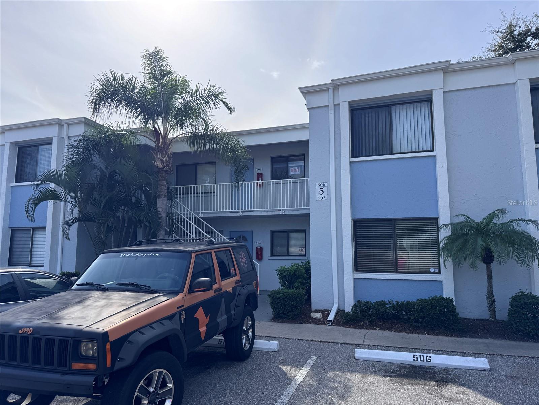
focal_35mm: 24
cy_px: 202
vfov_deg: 56.8
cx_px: 270
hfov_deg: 71.6
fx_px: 374
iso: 80
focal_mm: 6.76
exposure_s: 1/4310
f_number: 1.78
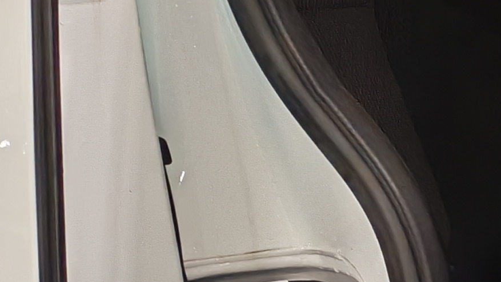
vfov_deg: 7.2
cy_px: 261
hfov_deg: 11.1
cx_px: 1147
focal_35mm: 168
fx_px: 2231
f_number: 1.9
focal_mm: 6.12
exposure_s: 1/100
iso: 950
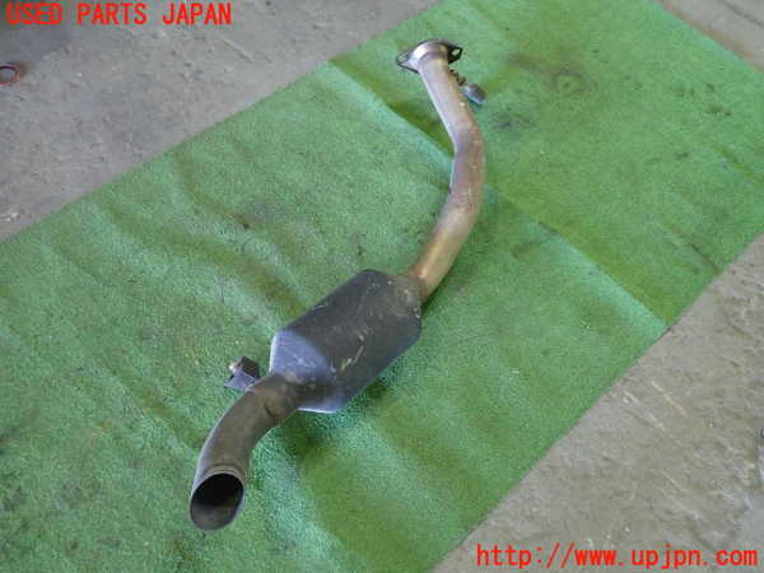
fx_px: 662
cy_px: 286
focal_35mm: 30
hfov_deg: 60.0
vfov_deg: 46.8
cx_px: 382
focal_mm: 5.4
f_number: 2.3
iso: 640
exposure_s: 1/30
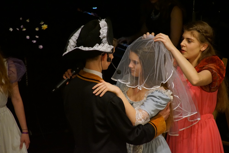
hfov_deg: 7.6
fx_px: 1718
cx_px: 114
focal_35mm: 270
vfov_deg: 5.1
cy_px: 76
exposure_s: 1/250
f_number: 6.3
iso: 3200
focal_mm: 180
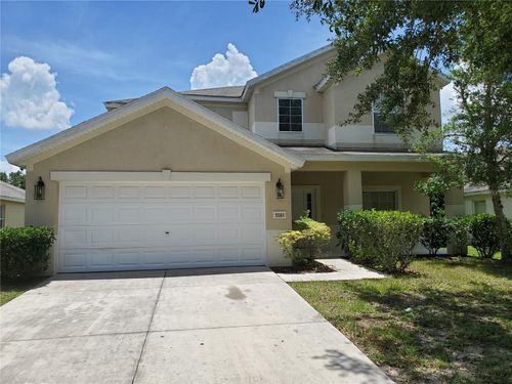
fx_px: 385
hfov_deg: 67.3
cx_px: 256
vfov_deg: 53.1
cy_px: 192
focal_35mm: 26
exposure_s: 1/1445
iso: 50
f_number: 2.4
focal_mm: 4.3
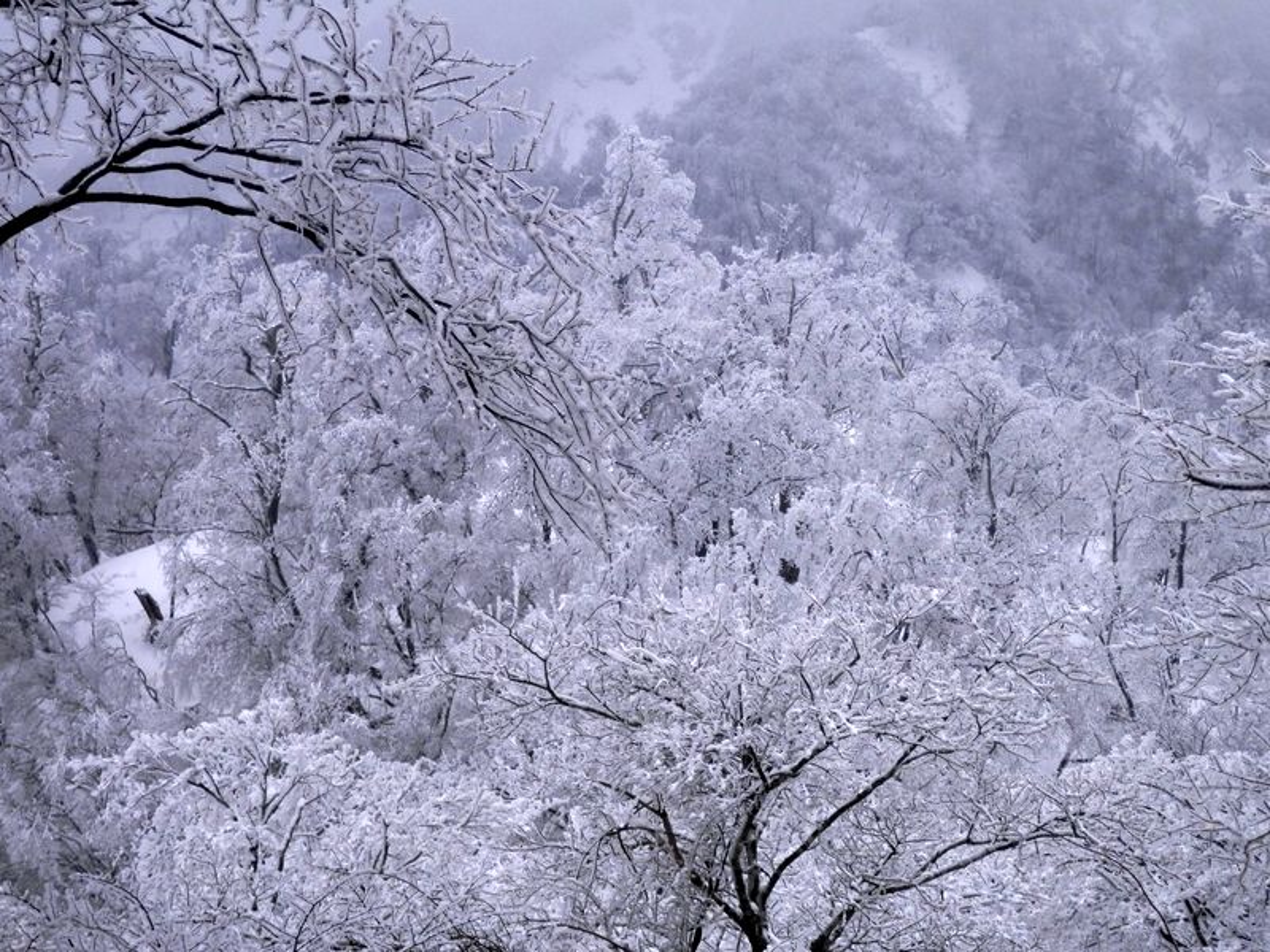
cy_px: 476
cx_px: 635
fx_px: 4696
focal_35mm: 128
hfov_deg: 15.4
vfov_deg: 11.6
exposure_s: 1/640
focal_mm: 22.9
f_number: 5.3
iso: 80
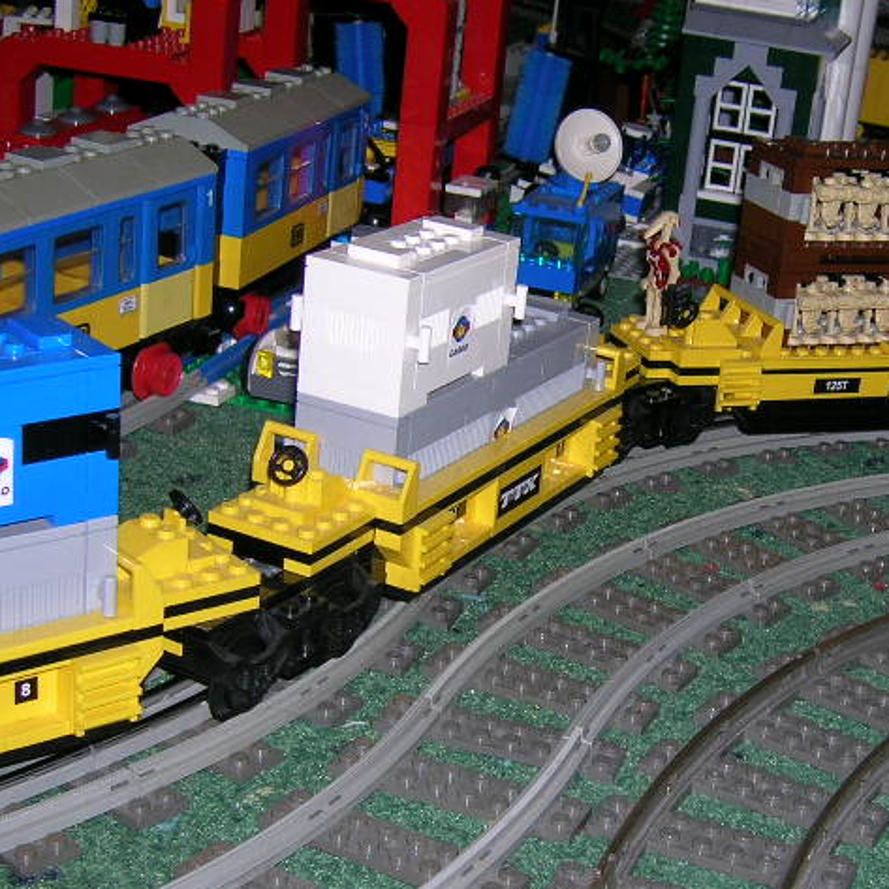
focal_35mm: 65
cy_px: 464
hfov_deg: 26.1
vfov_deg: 26.5
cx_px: 690
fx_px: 1889
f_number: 2.9
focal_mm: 5.7
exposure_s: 1/60.1
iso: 50
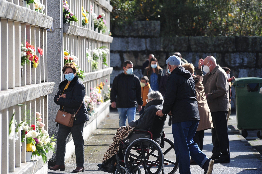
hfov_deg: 6.9
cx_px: 131
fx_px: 2182
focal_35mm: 300
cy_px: 87
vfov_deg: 4.6
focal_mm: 300
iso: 320
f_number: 8
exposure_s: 1/400
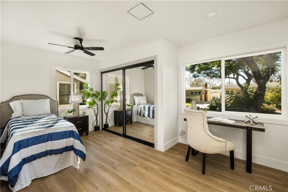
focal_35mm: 15
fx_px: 120
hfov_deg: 100.4
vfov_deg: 77.3
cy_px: 96
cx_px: 144
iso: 125
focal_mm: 15
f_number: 6.3
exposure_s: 1/13
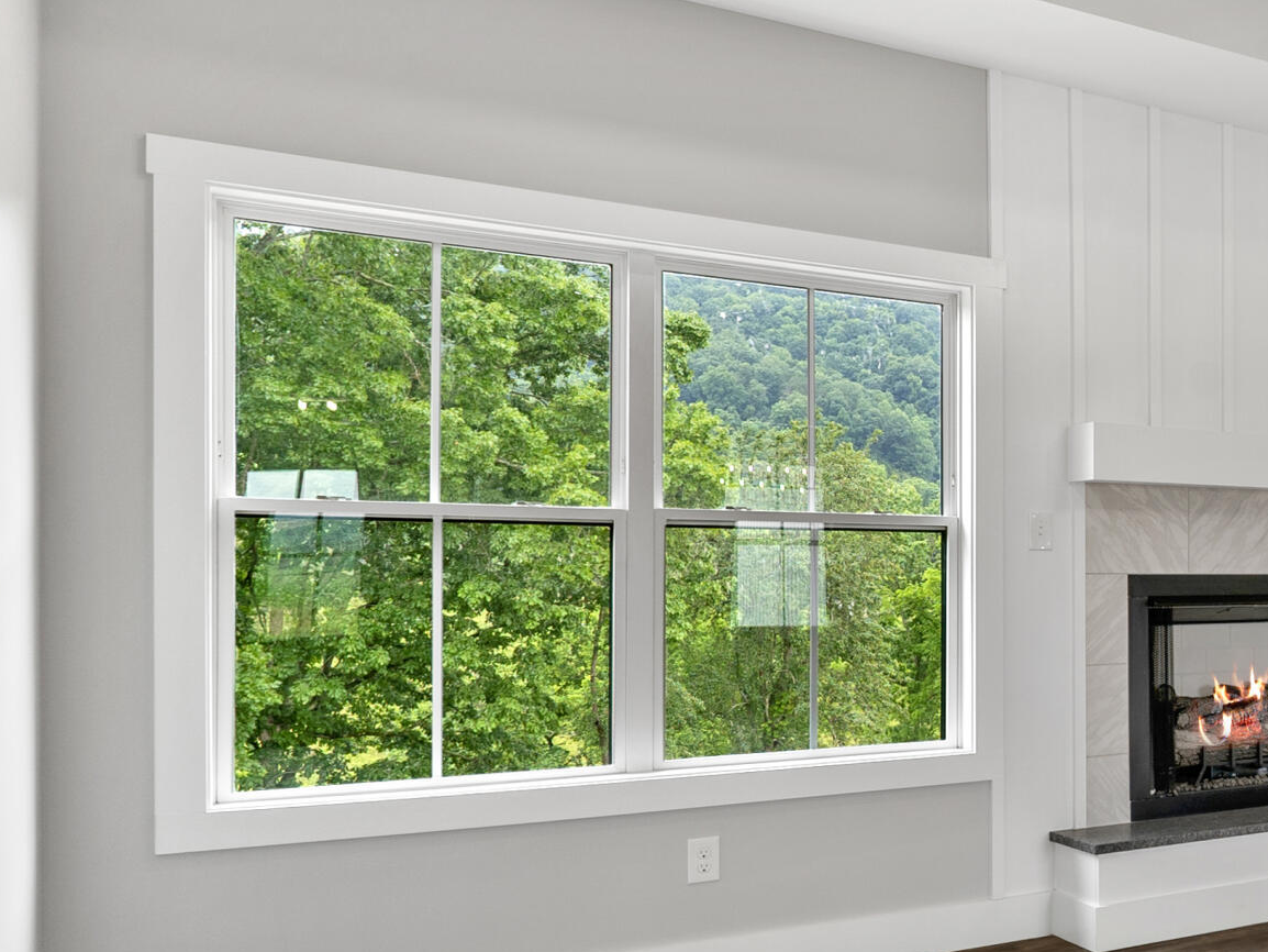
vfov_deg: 35.9
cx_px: 1491
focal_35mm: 40
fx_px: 1466
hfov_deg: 36.8
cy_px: 563
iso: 160
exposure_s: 1/8
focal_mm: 16
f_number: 8
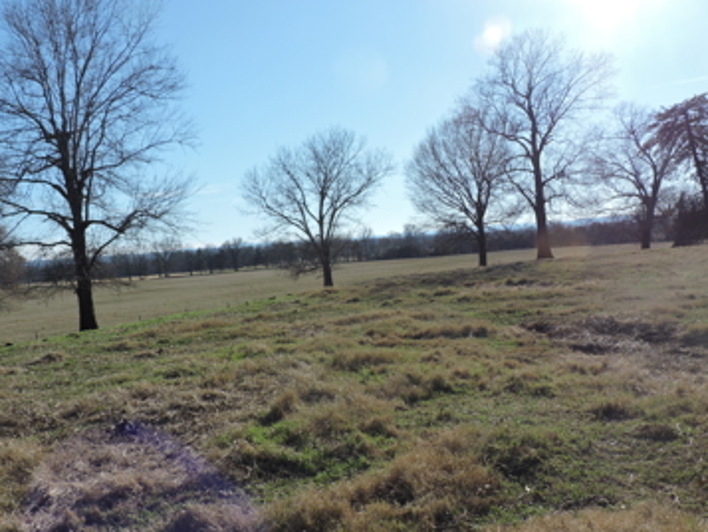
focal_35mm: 37
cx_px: 347
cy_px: 252
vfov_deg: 38.7
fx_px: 757
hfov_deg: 50.1
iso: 100
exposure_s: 1/1600
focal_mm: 5.9
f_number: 3.2
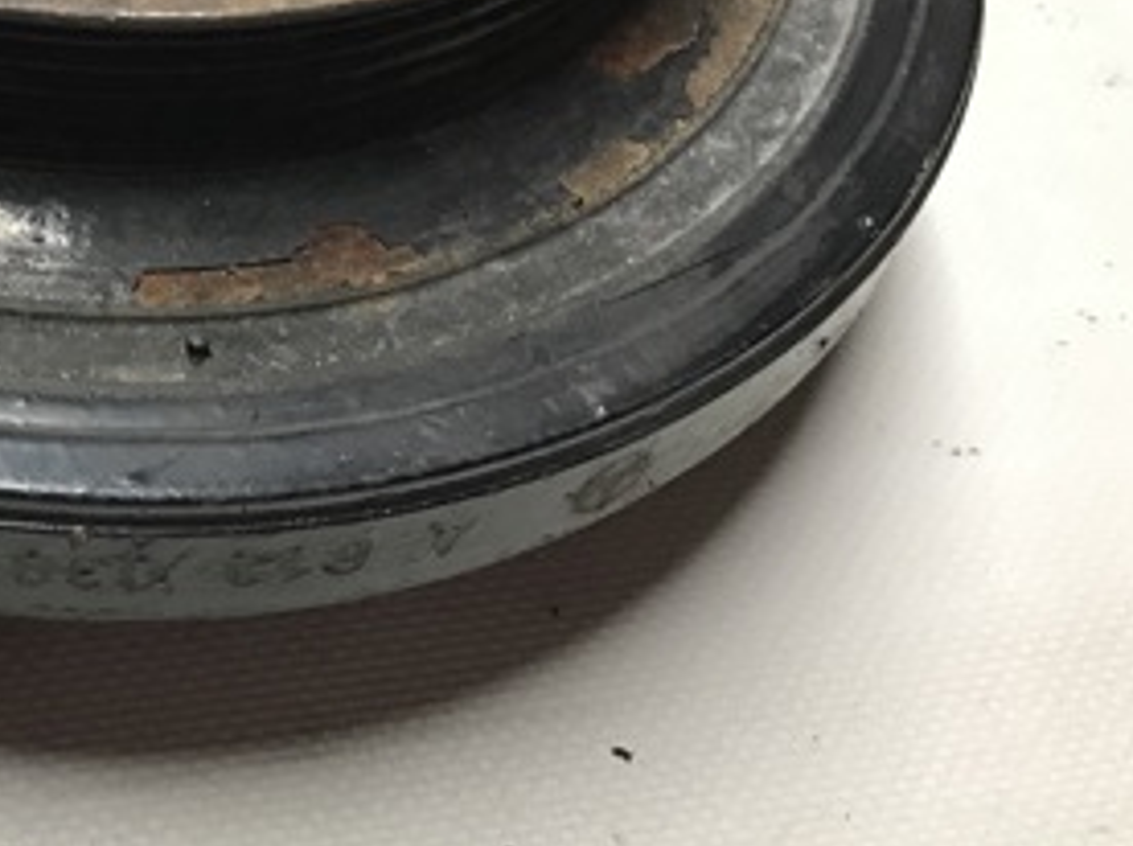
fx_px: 2124
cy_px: 39
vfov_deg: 21.8
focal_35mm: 65
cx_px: -66
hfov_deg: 27.7
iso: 40
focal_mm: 3.99
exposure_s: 1/25
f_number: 1.8
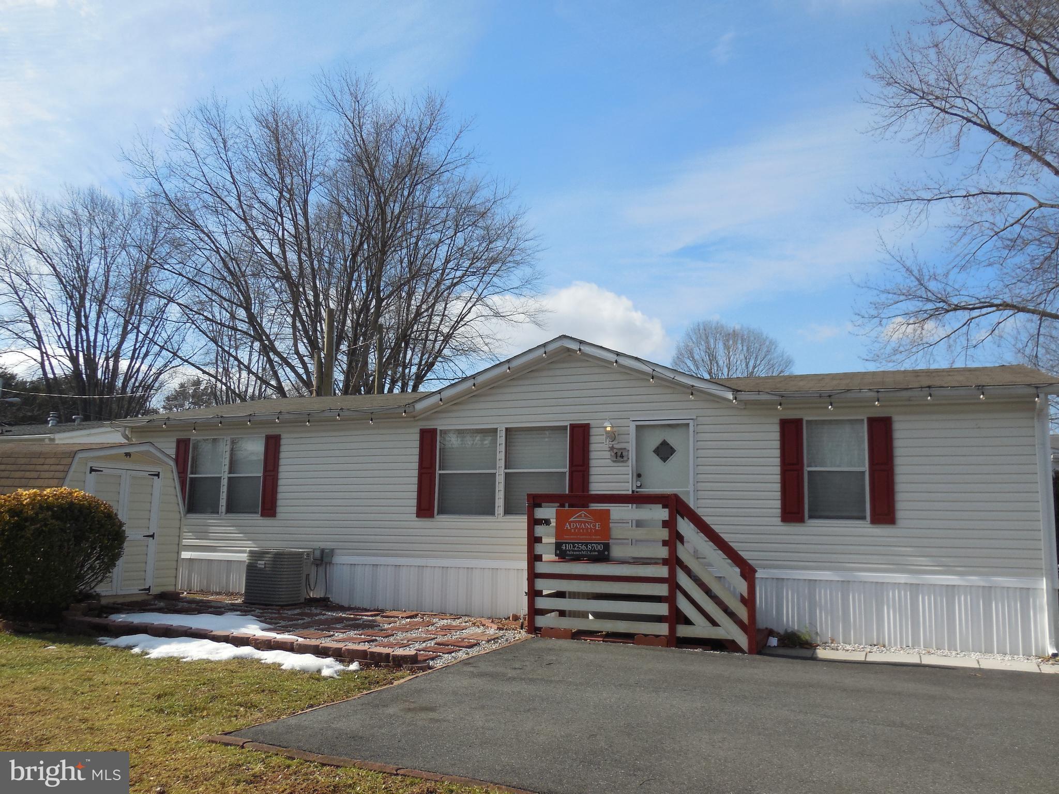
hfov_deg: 60.0
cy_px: 397
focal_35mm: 30
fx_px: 918
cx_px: 530
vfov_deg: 46.8
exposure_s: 1/1600
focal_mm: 5.3
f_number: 3.2
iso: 125
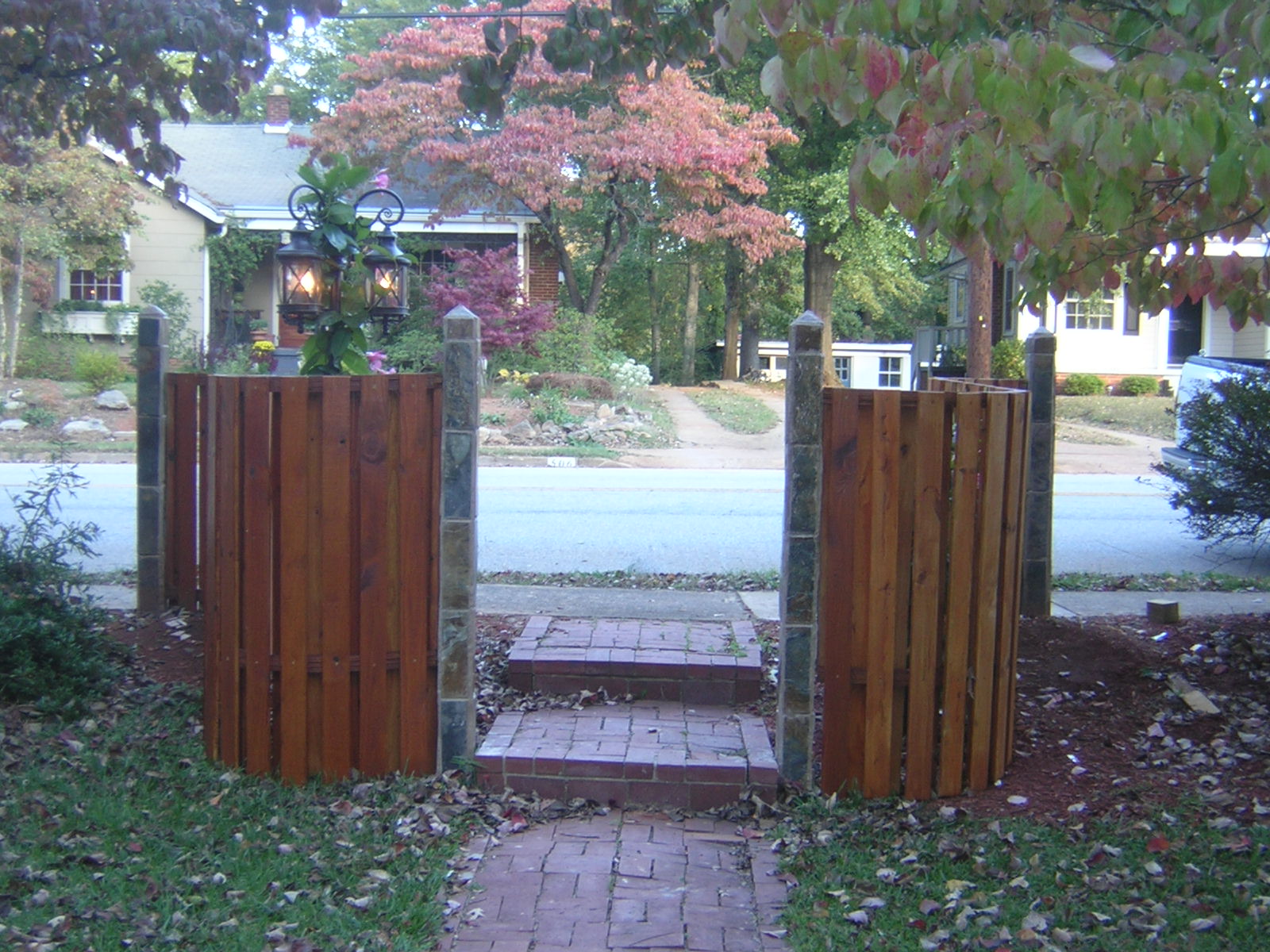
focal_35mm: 51
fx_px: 1871
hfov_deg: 37.5
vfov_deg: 28.6
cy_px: 476
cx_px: 635
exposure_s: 1/29.3
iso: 122
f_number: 3.1
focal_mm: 6.6
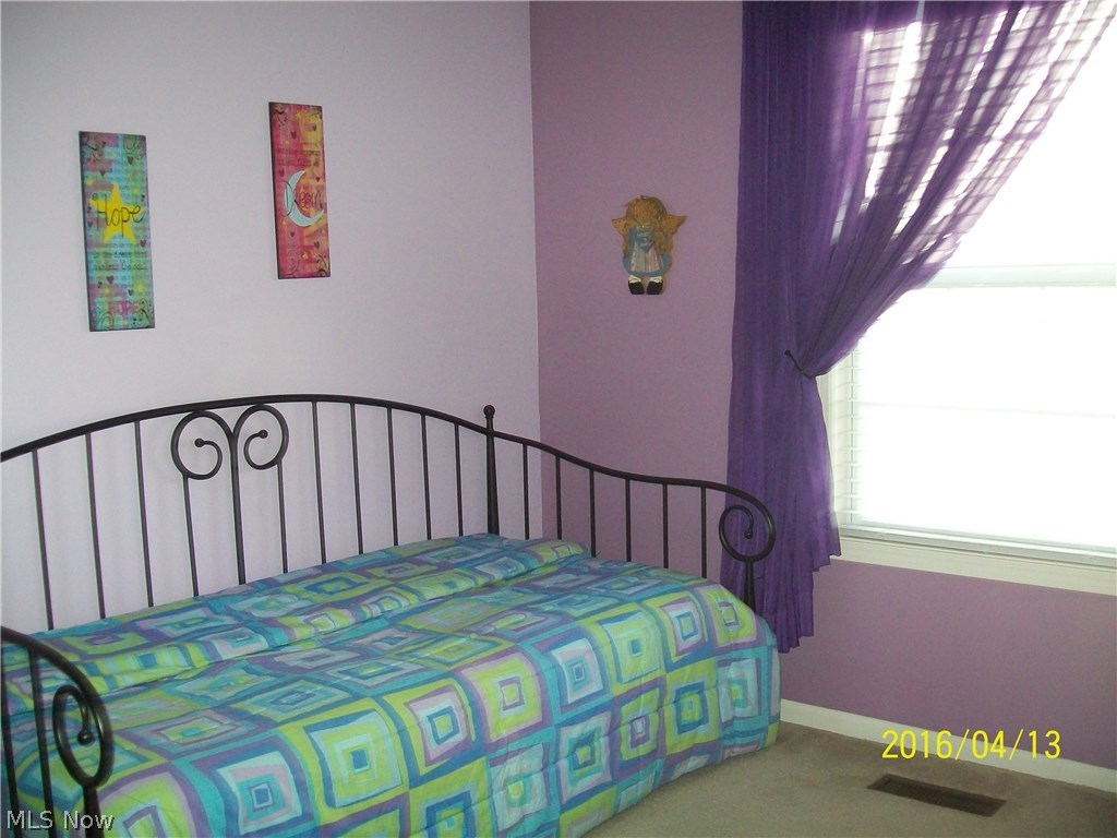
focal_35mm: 36
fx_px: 1162
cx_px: 558
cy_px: 419
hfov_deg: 51.4
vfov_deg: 39.7
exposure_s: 1/60
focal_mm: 6
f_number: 2.7
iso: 160
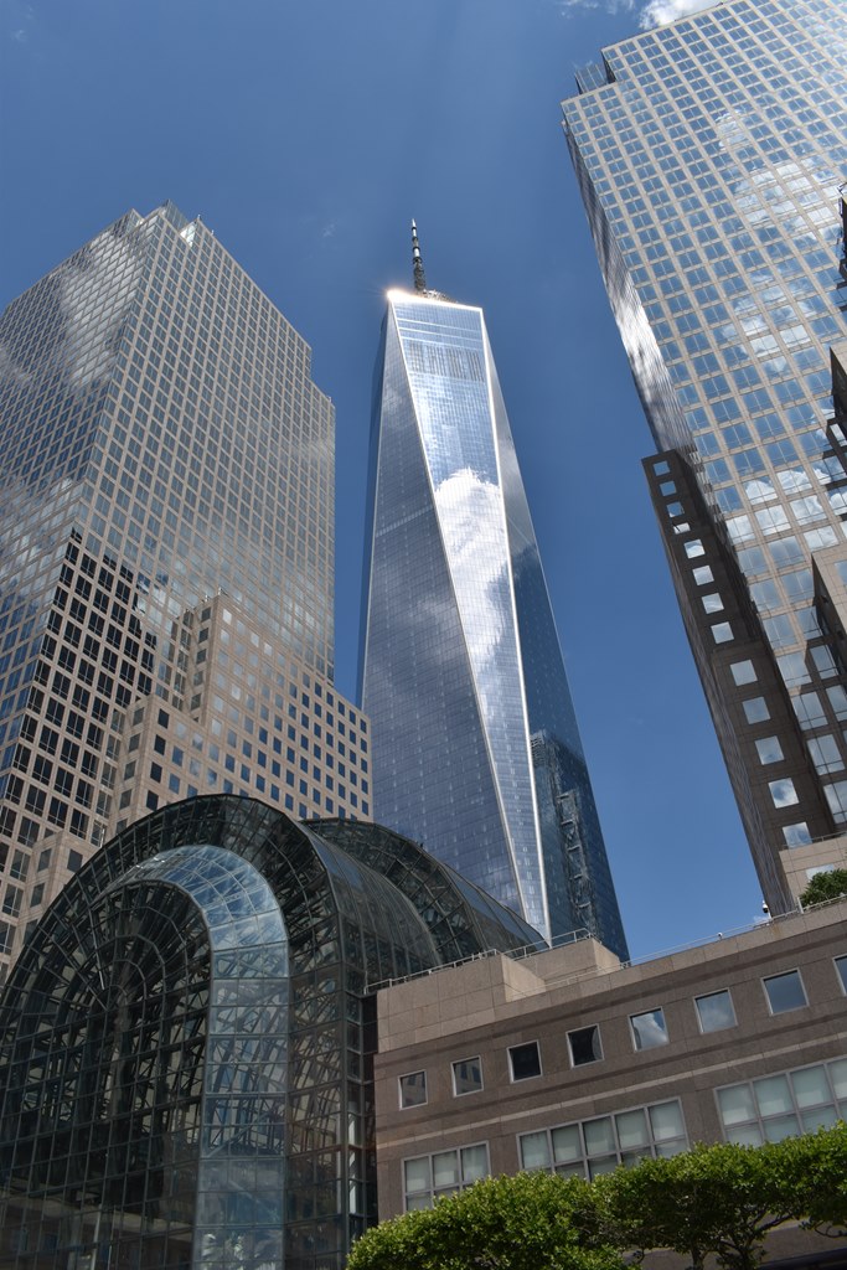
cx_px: 424
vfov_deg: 67.4
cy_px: 635
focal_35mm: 27
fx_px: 952
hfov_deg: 47.9
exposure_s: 1/400
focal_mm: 18
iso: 100
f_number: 10
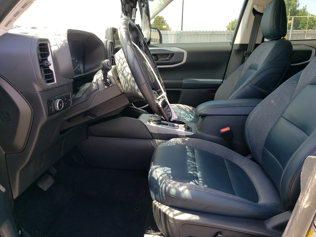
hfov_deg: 67.3
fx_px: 237
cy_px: 118
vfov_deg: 53.1
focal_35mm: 26
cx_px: 158
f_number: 1.5
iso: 50
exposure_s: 1/278
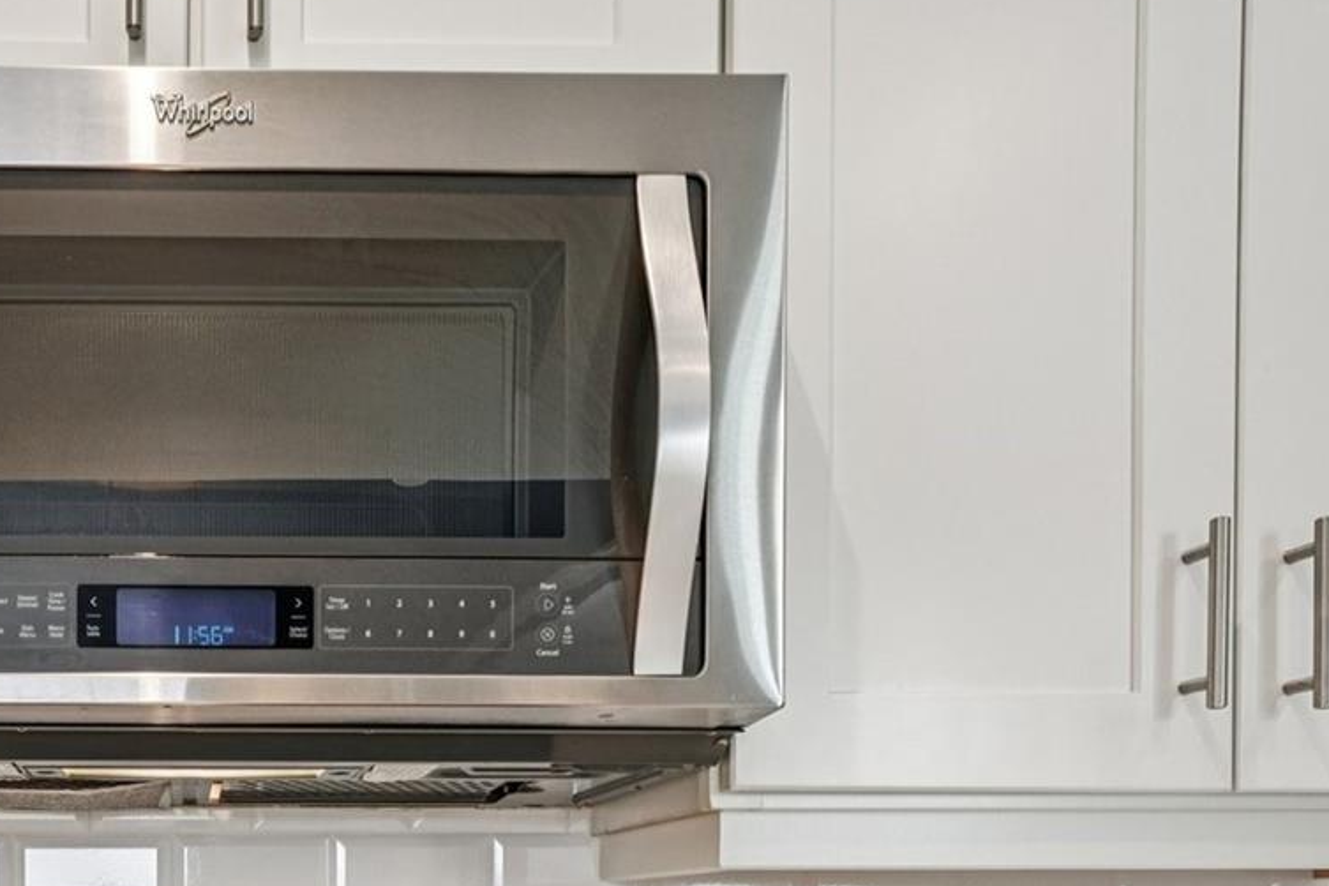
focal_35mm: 34
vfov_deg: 34.8
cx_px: 201
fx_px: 1255
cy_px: 914
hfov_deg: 51.1
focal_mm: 16
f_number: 8
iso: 400
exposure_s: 1/15
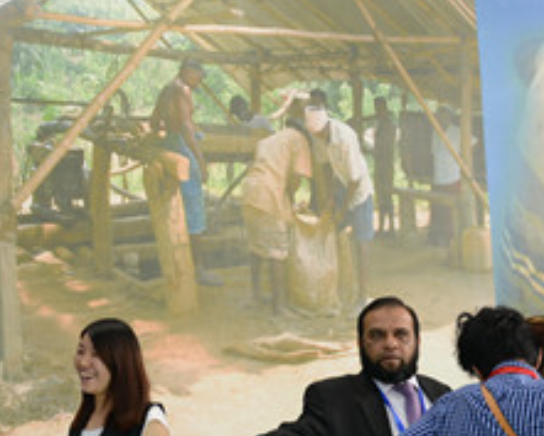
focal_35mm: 74
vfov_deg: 20.7
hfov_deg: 25.1
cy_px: 168
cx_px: 86
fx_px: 1192
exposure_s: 1/125
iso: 800
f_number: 2.8
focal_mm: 29
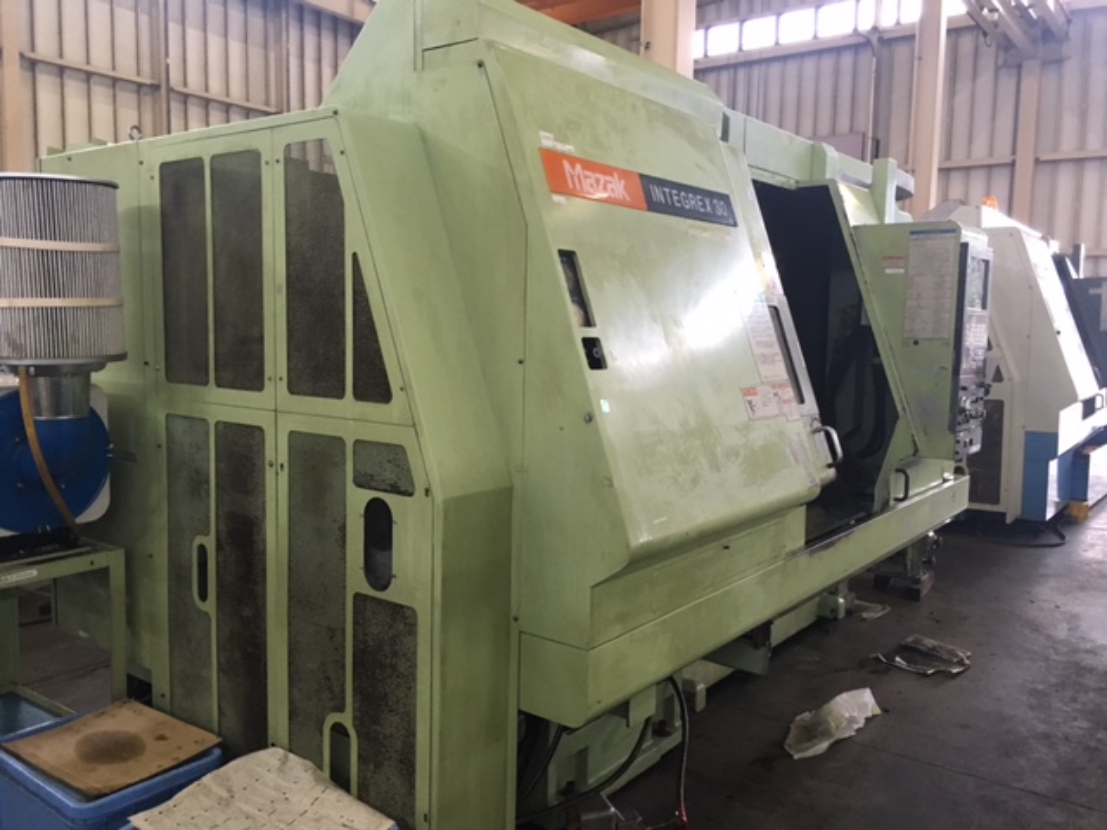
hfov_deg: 61.7
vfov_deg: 48.2
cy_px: 415
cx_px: 554
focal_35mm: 29
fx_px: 927
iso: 200
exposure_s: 1/20
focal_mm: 4.15
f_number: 2.2
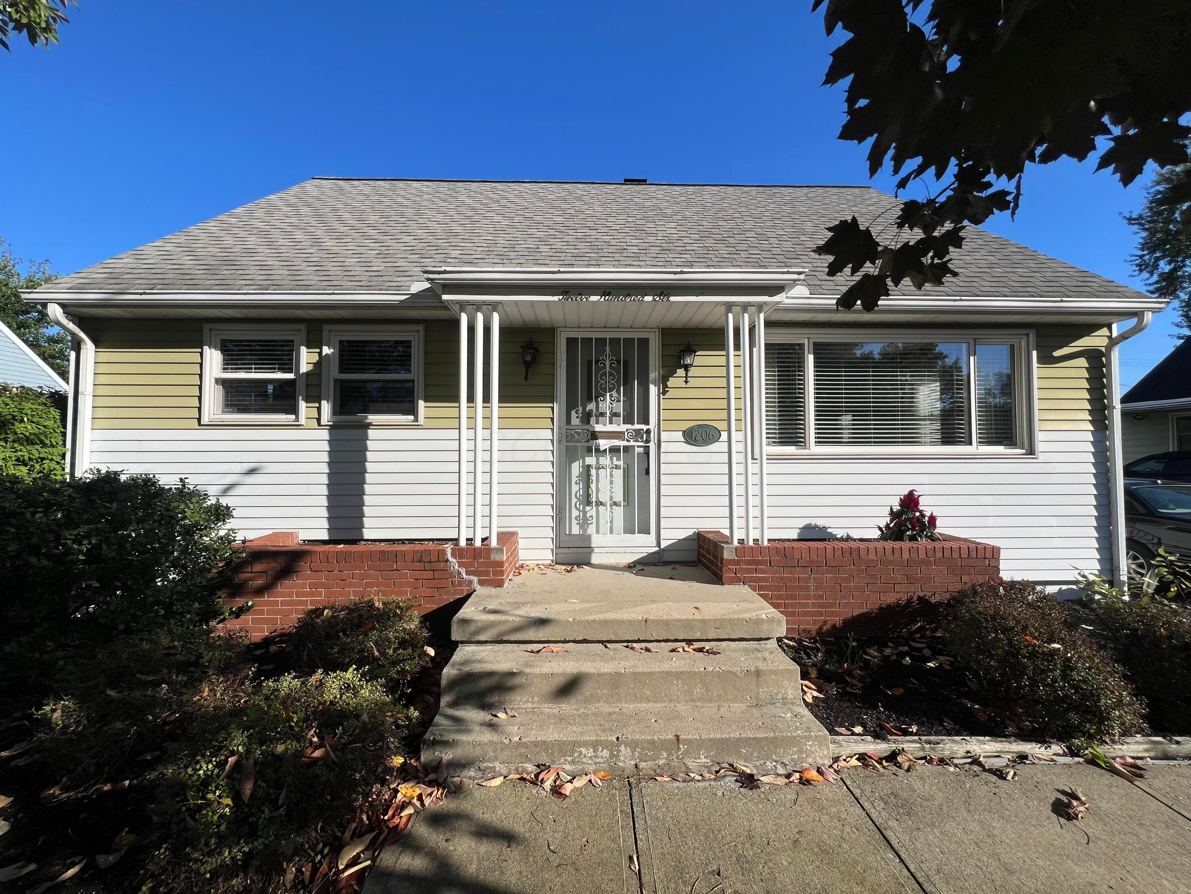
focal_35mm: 13
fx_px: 447
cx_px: 596
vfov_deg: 89.9
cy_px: 447
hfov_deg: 106.2
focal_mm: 1.57
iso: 32
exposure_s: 1/2370
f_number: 1.8
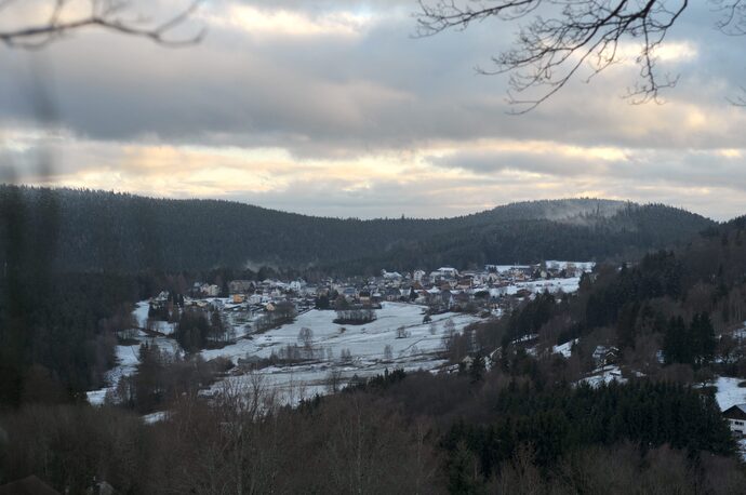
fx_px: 1552
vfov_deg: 18.1
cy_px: 248
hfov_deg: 27.0
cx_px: 373
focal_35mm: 75
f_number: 2.8
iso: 200
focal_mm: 50
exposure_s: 1/1250
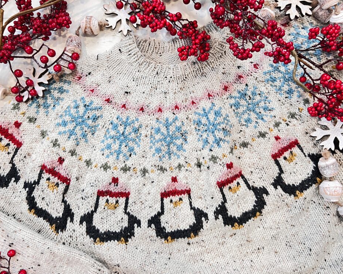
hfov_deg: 62.2
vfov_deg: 51.5
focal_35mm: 28
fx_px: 284
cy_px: 141
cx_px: 169
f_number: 1.5
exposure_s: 1/60
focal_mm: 5.7
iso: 200
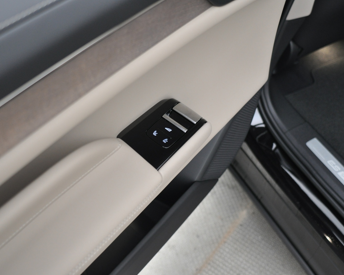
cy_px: 138
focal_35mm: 41
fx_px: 417
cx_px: 166
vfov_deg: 36.5
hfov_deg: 44.8
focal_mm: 24
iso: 800
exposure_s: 1/30
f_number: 2.8
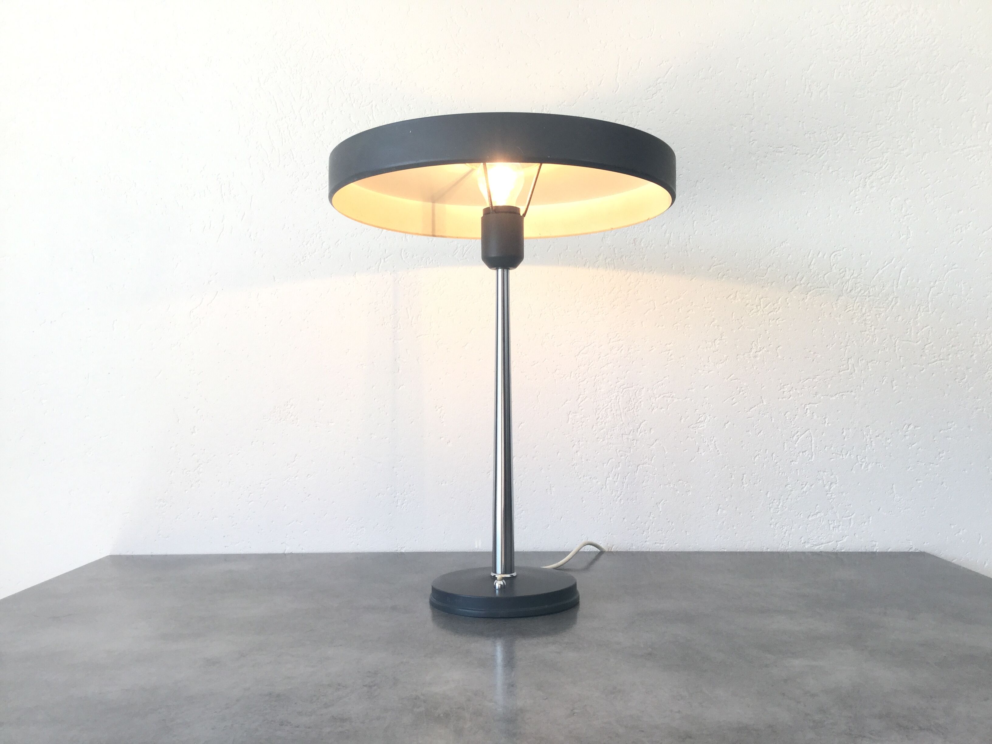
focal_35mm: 31
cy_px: 372
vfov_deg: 45.4
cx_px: 496
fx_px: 888
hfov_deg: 58.4
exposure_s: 1/100
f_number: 2.4
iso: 32
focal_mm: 3.3
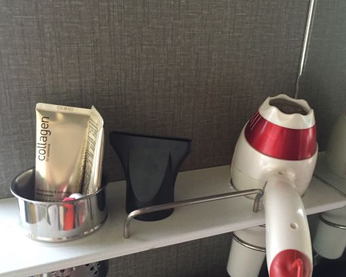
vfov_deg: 38.2
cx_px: 205
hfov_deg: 46.6
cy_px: 152
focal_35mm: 39
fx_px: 399
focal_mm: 4.15
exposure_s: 1/17
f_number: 2.2
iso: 250
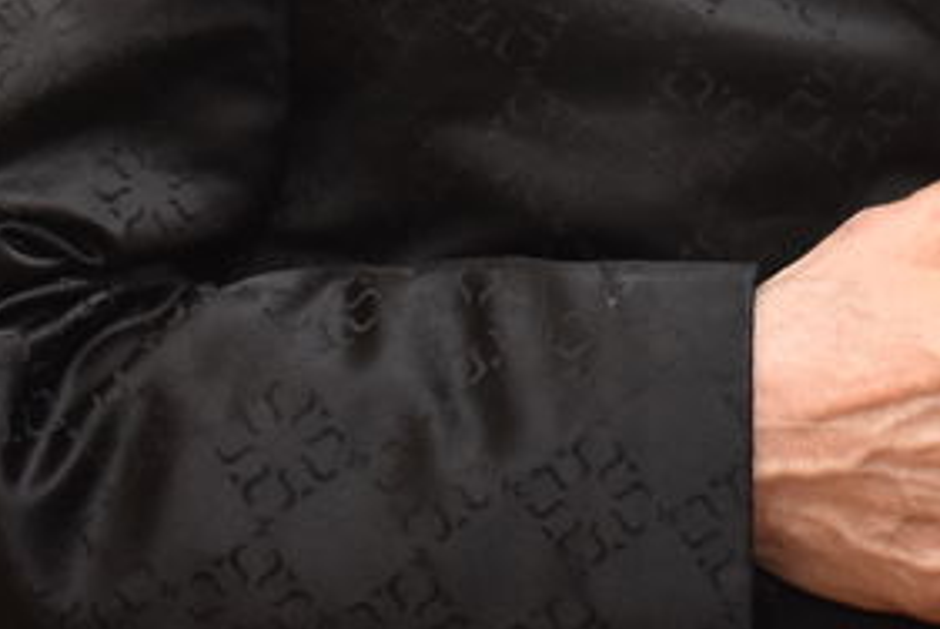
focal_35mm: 201
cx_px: 1305
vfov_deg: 6.6
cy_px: -674
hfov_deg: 10.0
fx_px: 5266
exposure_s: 1/100
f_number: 5.6
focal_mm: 27
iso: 1600
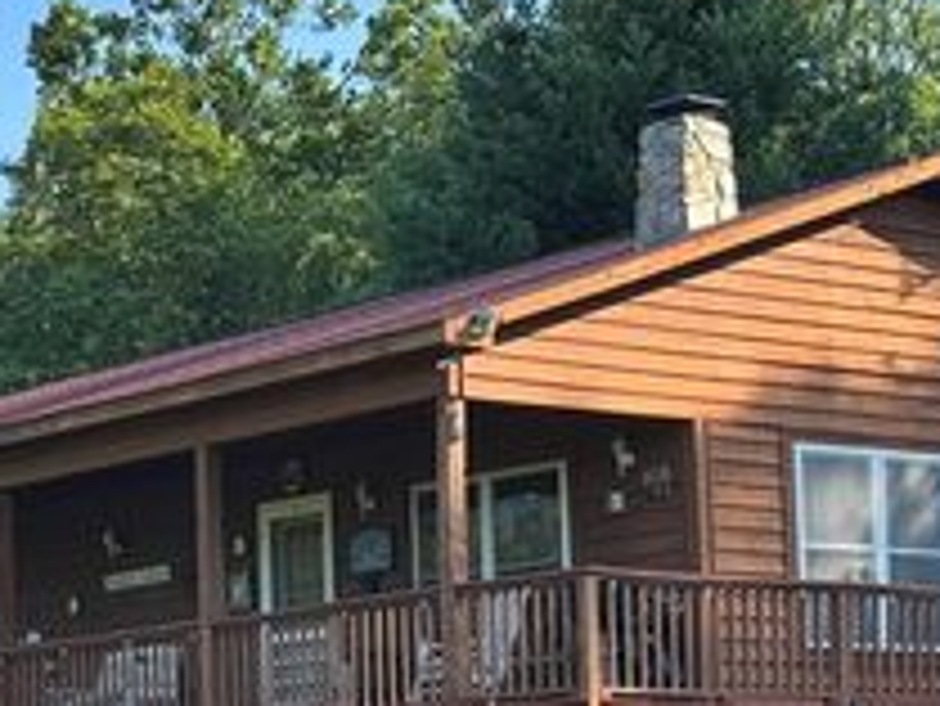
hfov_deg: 17.0
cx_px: 189
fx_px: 3125
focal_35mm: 115
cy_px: 560
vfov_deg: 12.8
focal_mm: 6.76
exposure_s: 1/939
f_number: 1.78
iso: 64
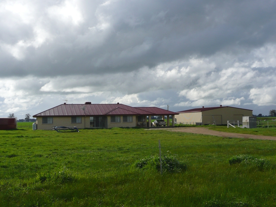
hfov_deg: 42.1
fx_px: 359
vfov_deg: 32.2
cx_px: 138
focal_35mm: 45
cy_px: 104
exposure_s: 1/1000
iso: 100
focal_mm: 7.3
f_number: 4.1
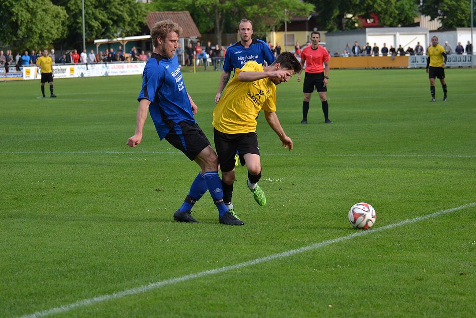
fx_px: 1686
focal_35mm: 128
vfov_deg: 10.8
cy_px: 159
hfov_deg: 16.1
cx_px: 238
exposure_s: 1/500
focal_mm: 85
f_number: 4
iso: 400
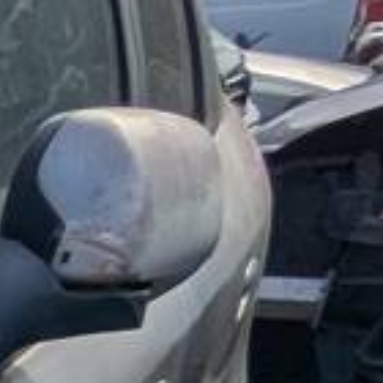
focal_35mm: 145
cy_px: 1040
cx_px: -1124
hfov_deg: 7.9
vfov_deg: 9.9
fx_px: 1815
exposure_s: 1/3448
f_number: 2.2
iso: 47
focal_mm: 2.35
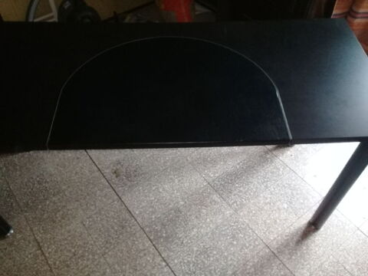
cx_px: 184
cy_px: 138
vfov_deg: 45.4
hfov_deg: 58.4
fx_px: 330
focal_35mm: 31
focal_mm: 3.3
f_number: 2.2
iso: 200
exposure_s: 1/33
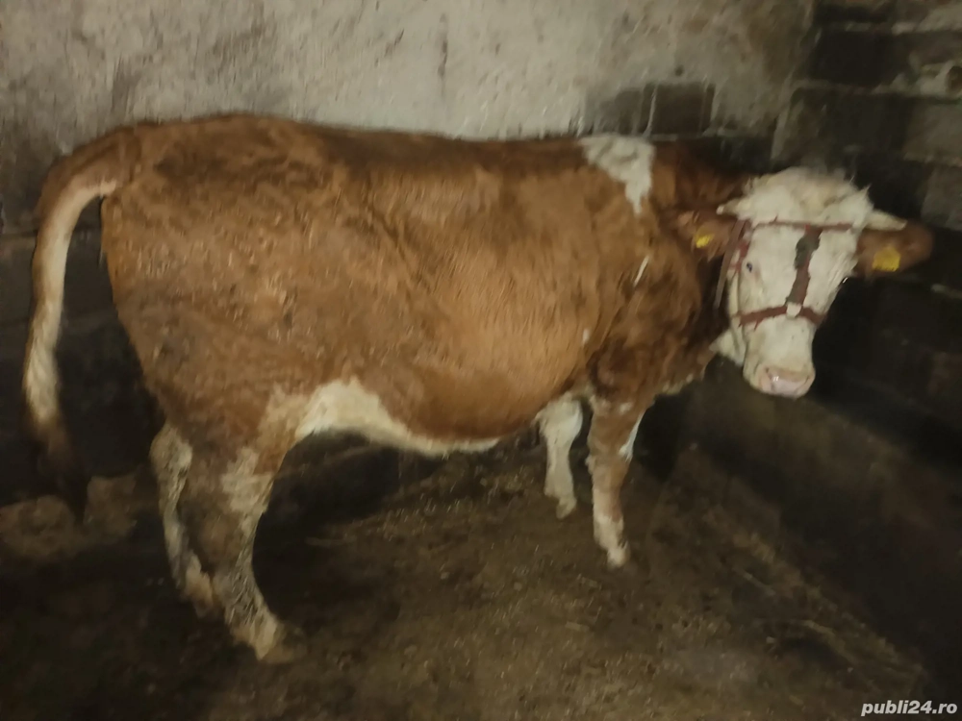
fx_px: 667
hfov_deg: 71.6
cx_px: 481
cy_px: 360
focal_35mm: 24
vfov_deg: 56.8
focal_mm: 5.31
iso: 1999
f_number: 1.7
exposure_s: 1/20
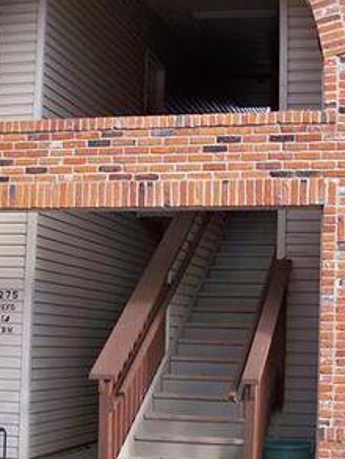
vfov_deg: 26.0
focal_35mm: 75
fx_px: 996
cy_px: 215
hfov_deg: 19.6
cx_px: 146
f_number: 2.8
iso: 80
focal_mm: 5.85
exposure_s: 1/400
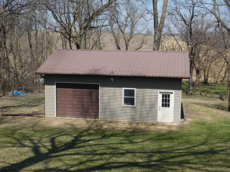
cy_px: 86
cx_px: 115
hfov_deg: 37.5
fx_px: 339
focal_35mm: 51
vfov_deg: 28.6
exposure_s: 1/1250
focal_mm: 9
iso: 125
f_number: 3.8
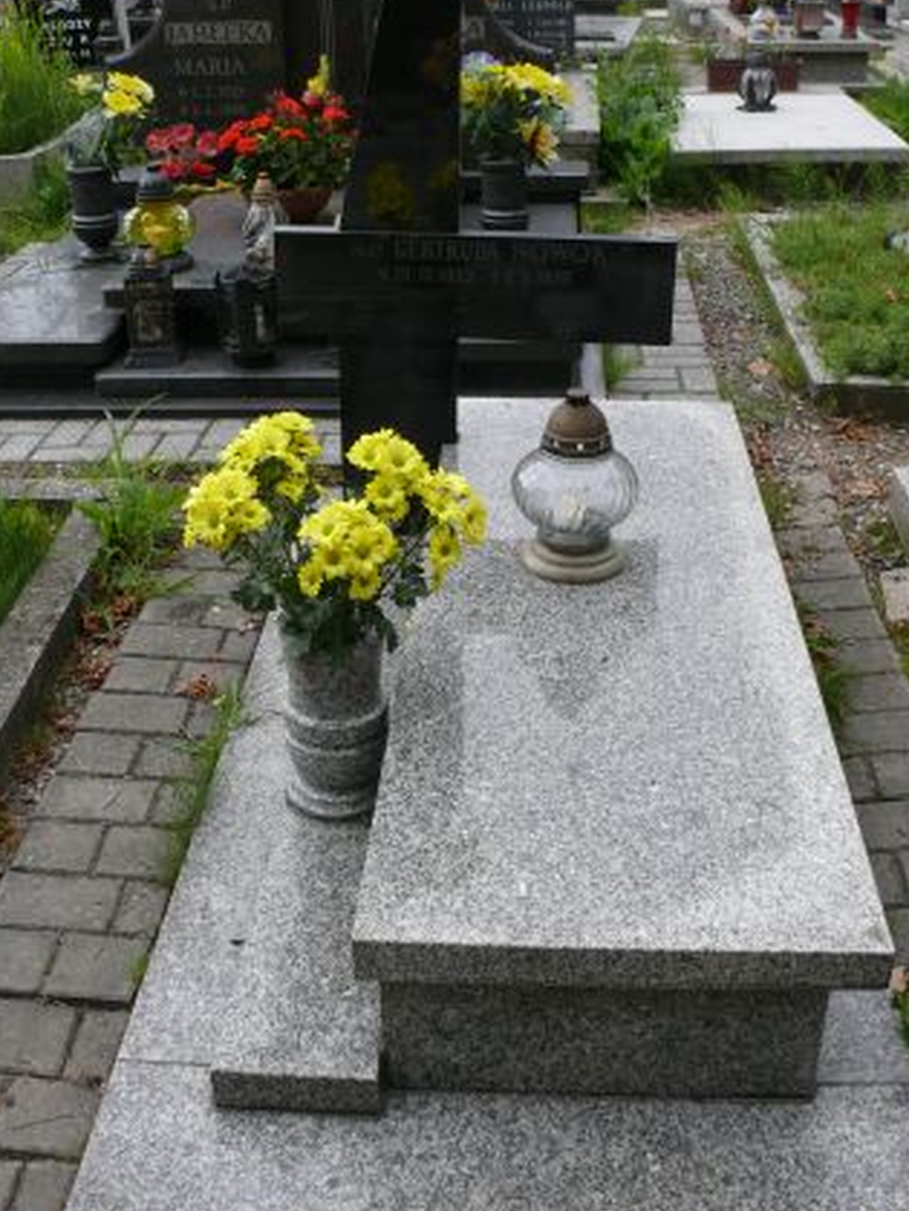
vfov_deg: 46.8
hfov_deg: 35.9
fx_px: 1401
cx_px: 482
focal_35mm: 40
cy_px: 603
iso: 100
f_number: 4
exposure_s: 1/200
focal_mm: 7.4
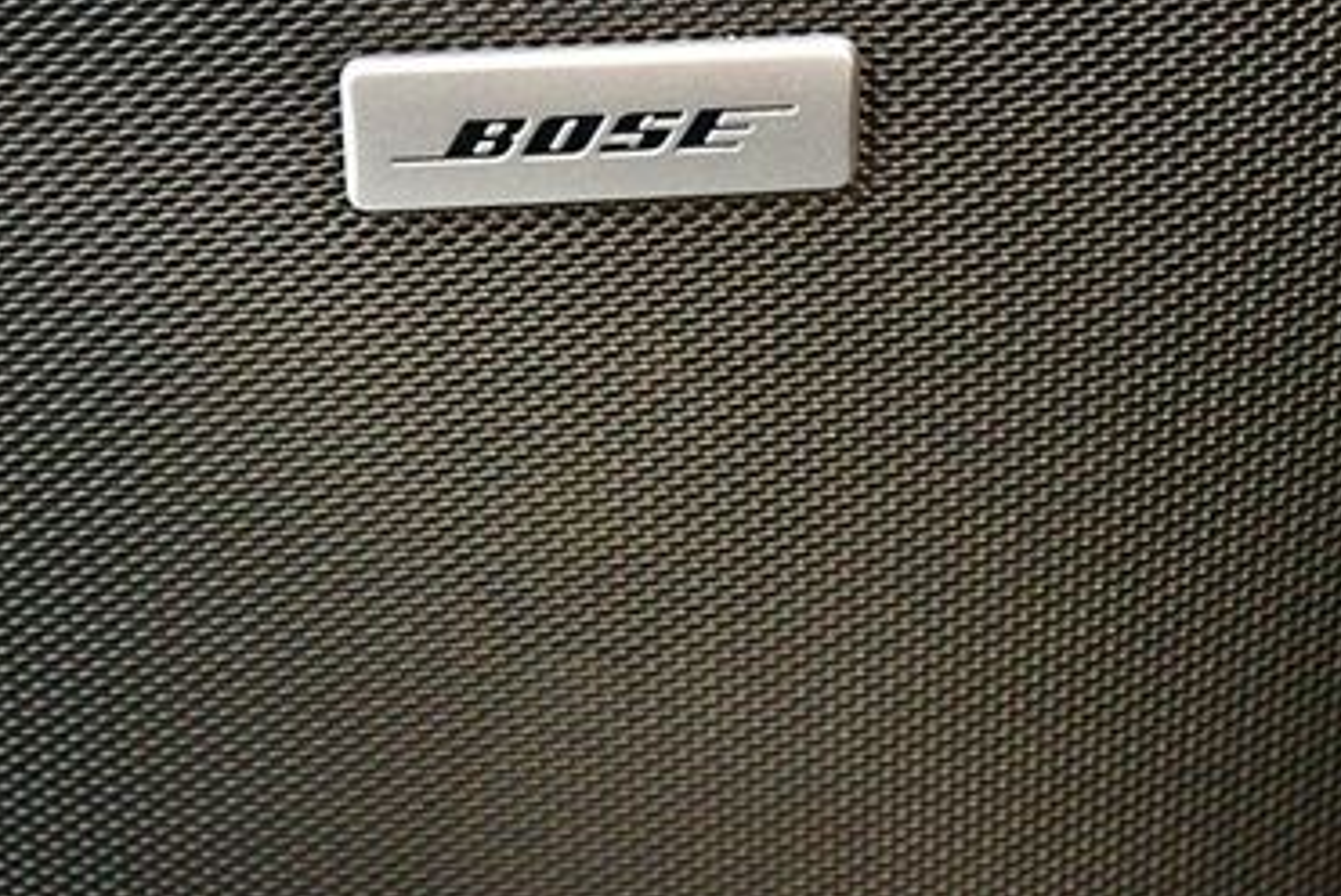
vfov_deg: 14.6
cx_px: 658
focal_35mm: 93
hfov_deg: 21.9
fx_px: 3467
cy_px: 152
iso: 12800
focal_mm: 36
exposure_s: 1/60
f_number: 5
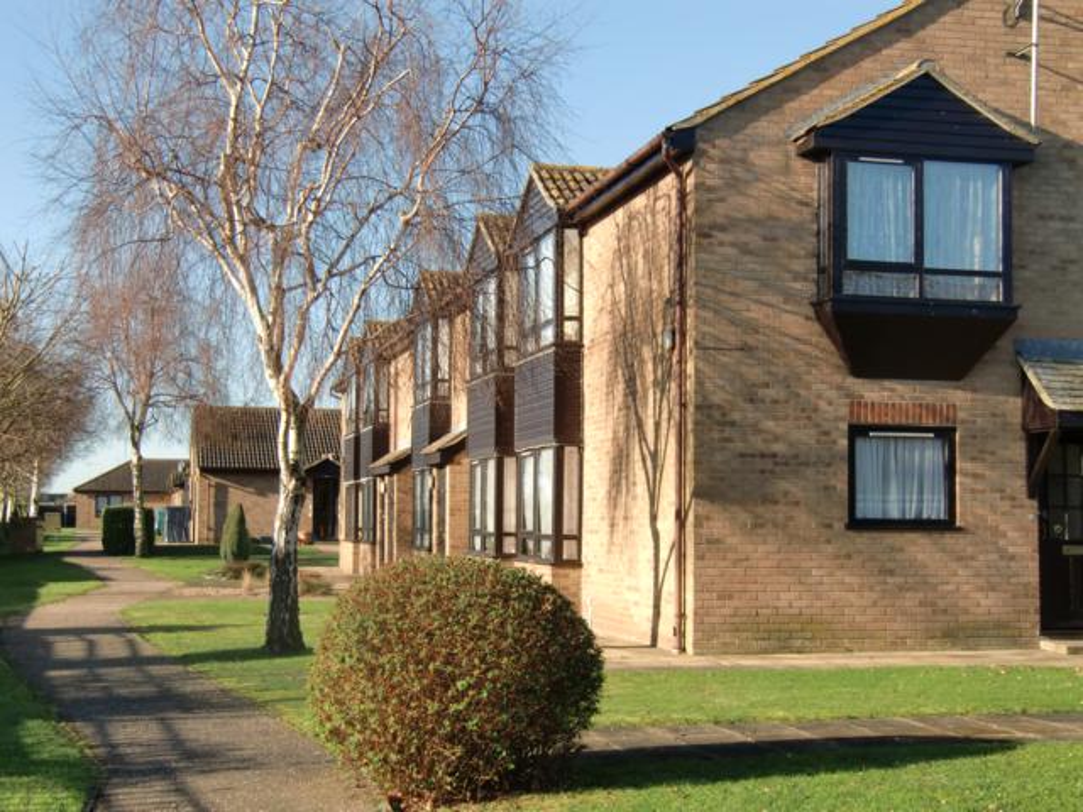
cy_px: 406
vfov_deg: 30.9
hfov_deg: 40.4
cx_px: 542
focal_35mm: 47
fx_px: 1470
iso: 64
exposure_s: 1/250
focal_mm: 8.4
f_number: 4
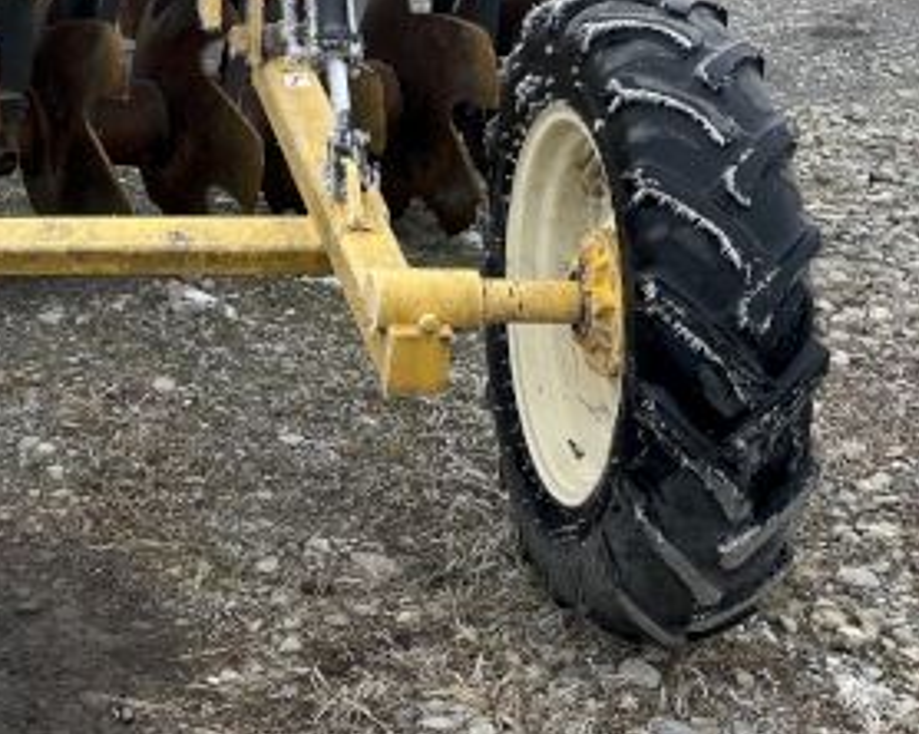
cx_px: 30
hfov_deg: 25.0
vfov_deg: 20.2
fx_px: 1984
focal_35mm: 73
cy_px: -33
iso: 50
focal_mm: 5.1
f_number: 1.6
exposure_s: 1/1075
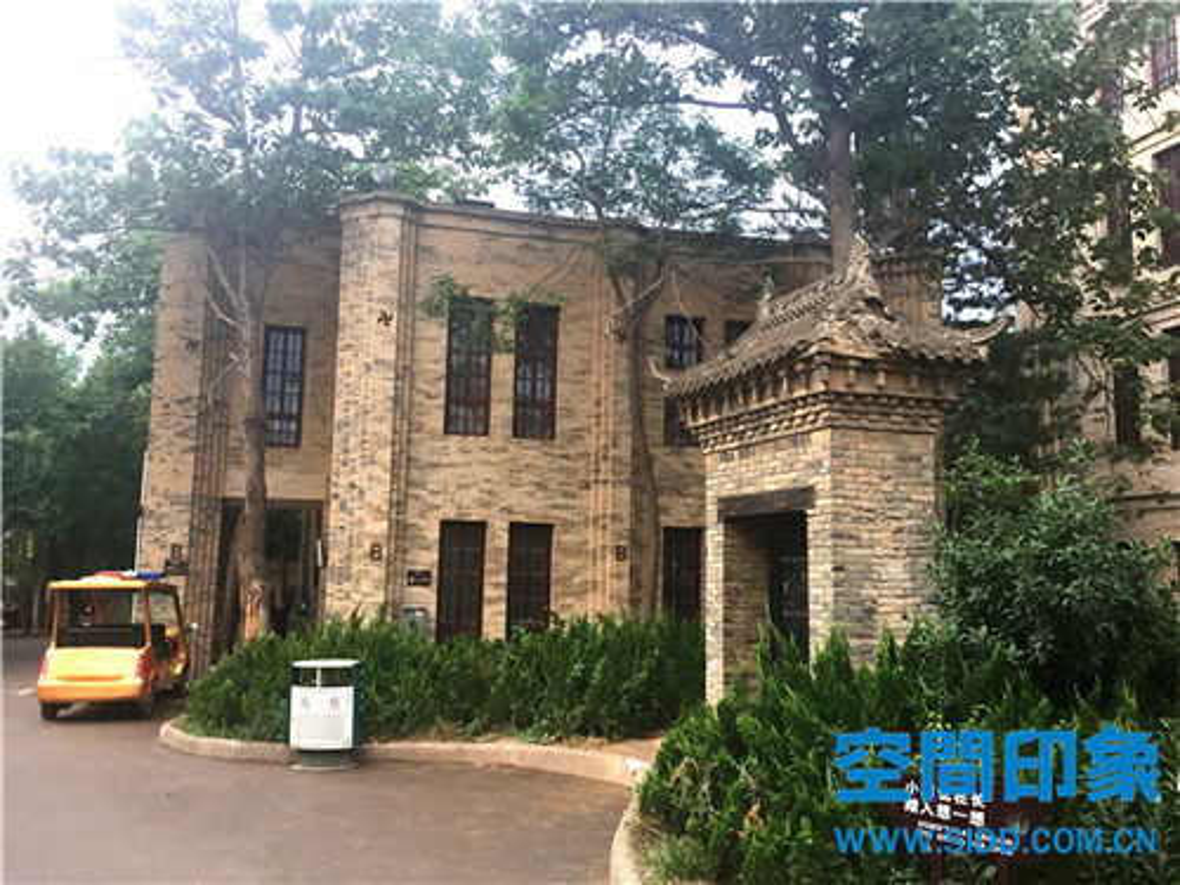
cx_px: 590
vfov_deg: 48.2
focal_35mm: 29
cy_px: 442
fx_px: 989
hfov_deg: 61.7
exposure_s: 1/33
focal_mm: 4.15
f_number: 2.2
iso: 64
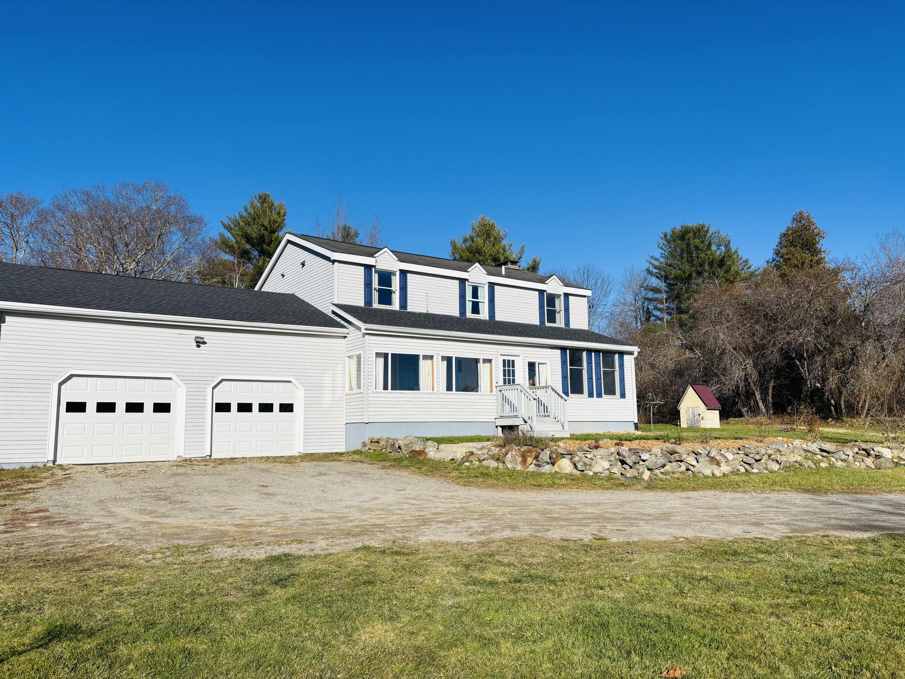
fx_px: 680
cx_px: 452
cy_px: 340
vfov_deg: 53.1
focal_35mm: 26
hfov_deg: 67.3
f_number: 1.6
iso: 50
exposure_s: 1/3650
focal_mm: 5.96
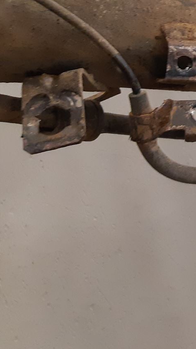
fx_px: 638
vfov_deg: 29.9
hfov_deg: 14.0
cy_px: 73
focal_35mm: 69
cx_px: 423
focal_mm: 3.93
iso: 200
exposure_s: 1/50
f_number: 1.7
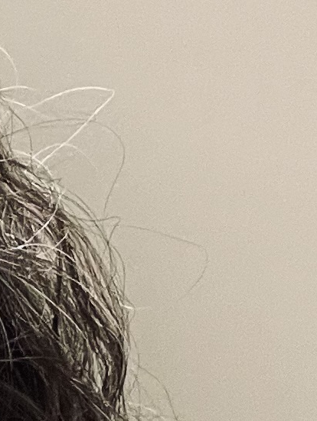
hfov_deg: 8.1
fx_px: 2049
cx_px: -484
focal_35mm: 168
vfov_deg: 11.1
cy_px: 715
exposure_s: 1/60
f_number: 2.2
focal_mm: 2.71
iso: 200
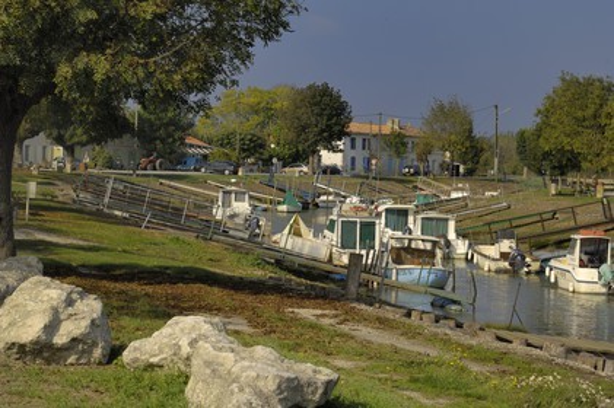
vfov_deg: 13.0
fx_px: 1789
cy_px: 204
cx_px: 307
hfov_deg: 19.5
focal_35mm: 105
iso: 100
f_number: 12
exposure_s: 1/160
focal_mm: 70
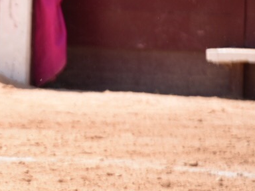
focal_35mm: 771
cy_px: 74
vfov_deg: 1.9
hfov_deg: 2.6
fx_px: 5680
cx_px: -252
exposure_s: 1/1250
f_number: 5.6
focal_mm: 190
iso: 400
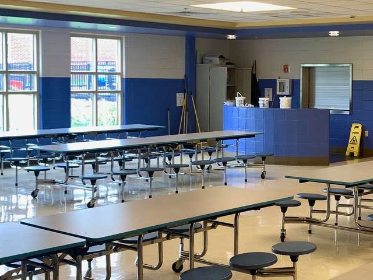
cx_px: 297
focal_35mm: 65
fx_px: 700
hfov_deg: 29.2
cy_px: 124
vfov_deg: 22.6
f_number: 1.8
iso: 50
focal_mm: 4.25
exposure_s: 1/121
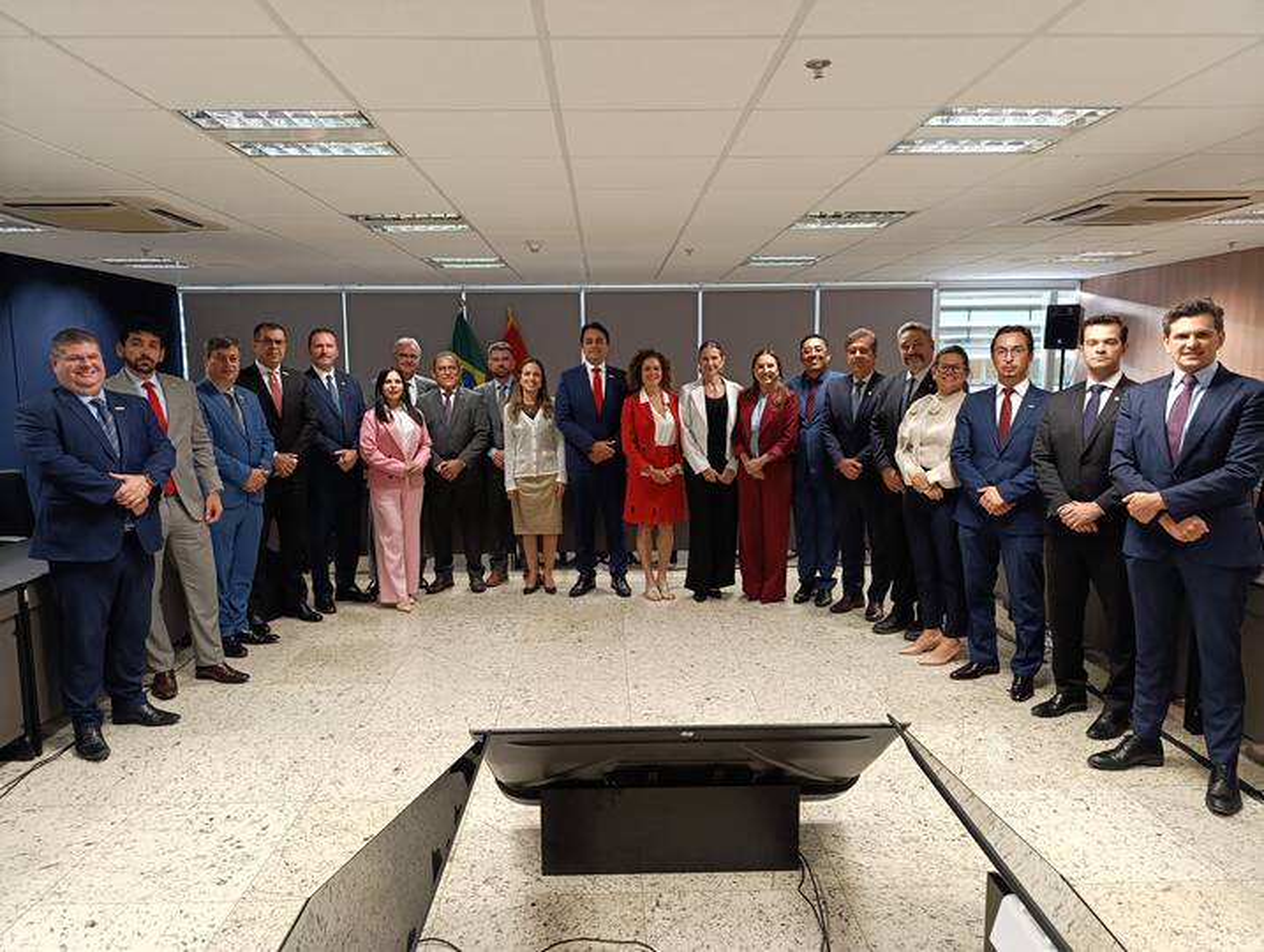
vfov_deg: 59.0
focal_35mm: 23
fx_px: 841
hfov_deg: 73.8
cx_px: 632
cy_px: 476
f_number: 1.6
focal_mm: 6.14
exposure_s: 1/60
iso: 800
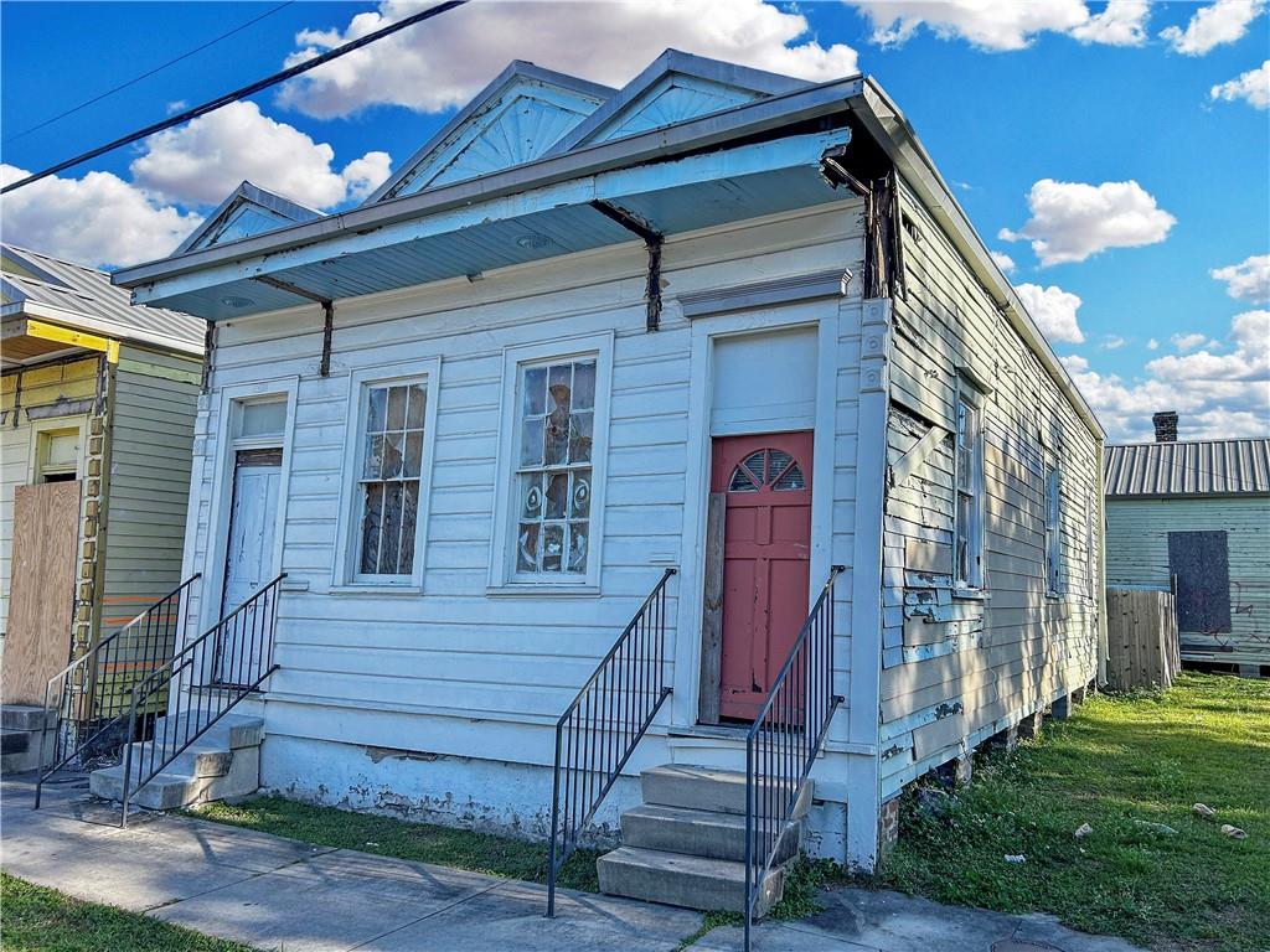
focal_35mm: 26
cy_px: 476
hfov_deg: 67.3
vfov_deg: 53.1
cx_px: 635
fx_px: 954
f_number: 1.5
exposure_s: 1/1800
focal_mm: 5.7
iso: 50
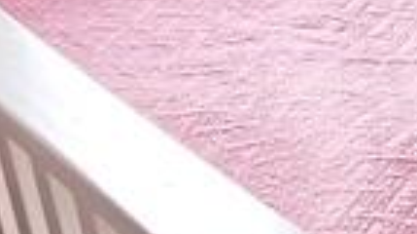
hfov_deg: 11.6
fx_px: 1469
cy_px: 47
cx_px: 1137
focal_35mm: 133
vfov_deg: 9.1
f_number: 2.2
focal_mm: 2.26
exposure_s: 1/50
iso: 100
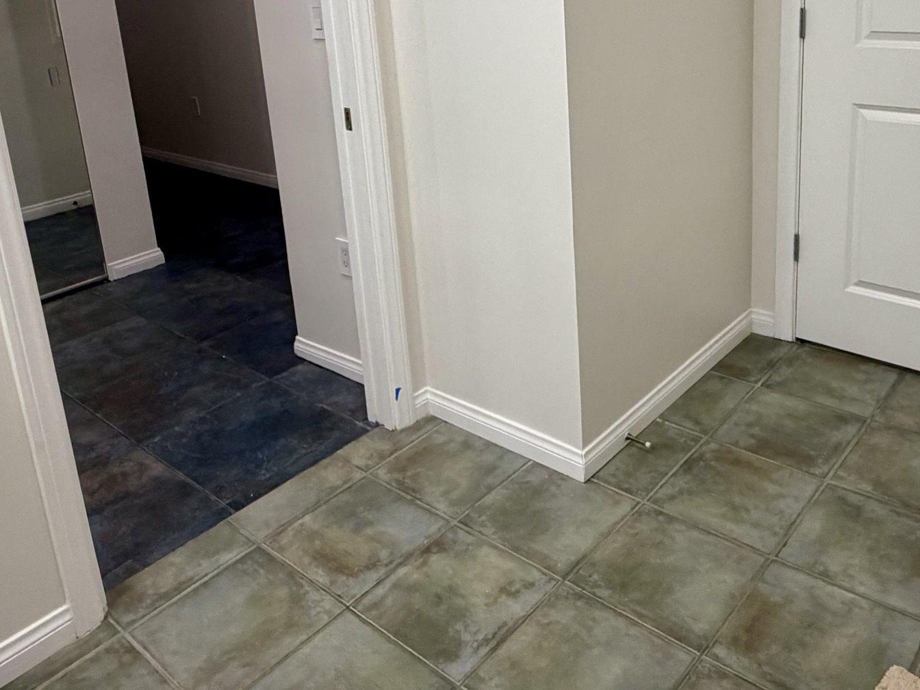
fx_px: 850
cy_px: 153
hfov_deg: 56.6
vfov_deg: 42.5
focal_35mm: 32
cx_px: 520
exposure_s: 1/120
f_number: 2.2
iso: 250
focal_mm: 2.22
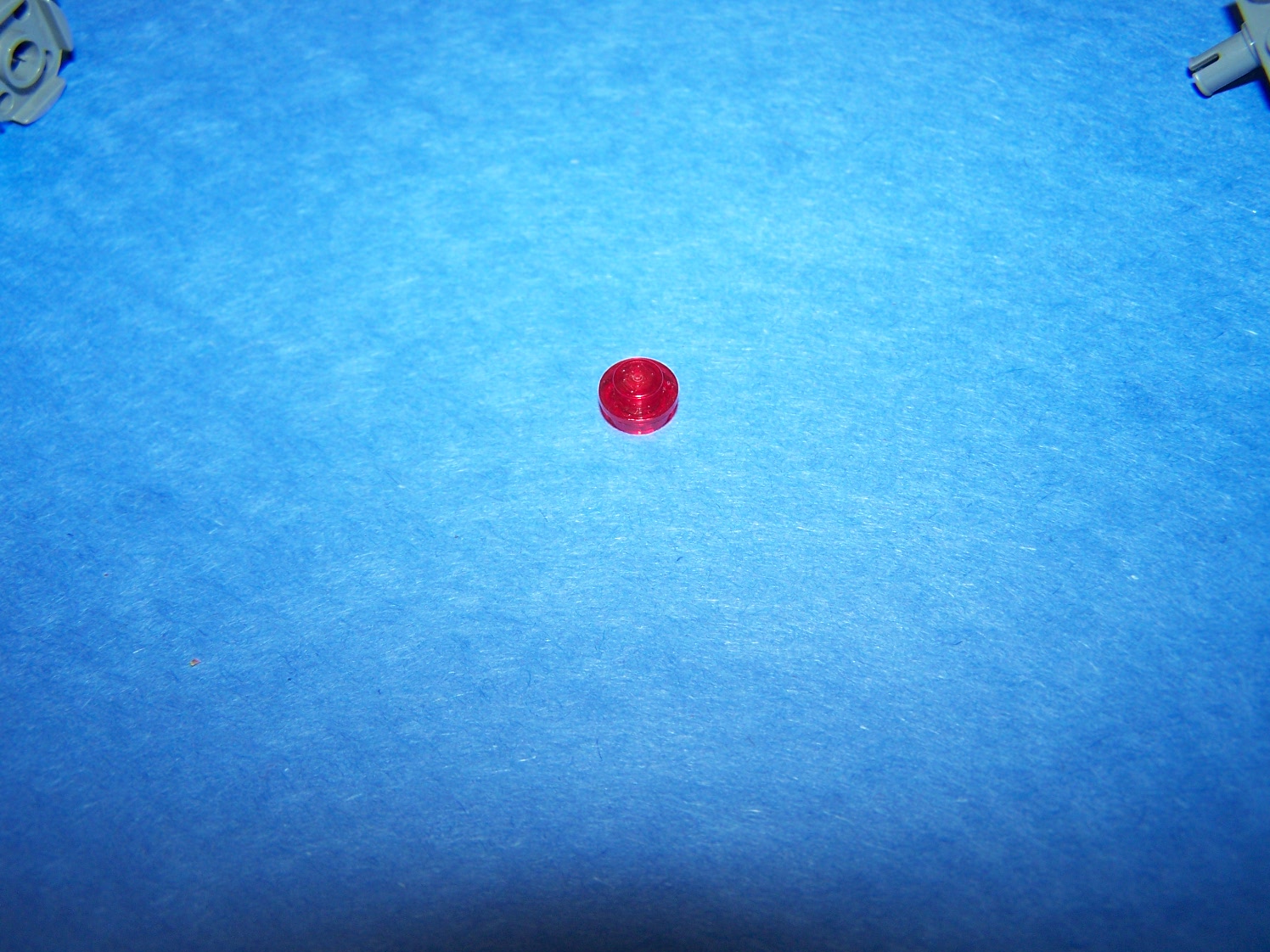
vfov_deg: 37.7
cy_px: 476
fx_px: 1394
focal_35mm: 38
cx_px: 635
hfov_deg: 49.0
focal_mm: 6.3
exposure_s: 1/60
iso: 80
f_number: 2.8
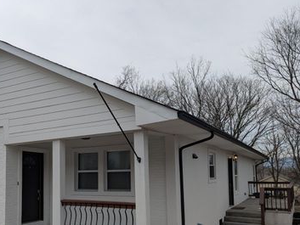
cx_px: 106
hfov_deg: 53.1
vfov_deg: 41.2
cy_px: 151
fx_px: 295
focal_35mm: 34
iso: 37
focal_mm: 6.81
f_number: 1.85
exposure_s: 1/2179
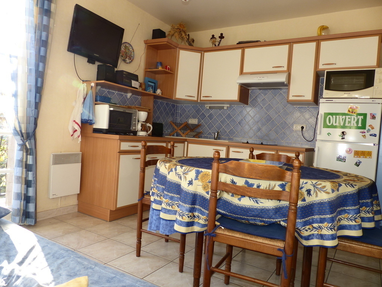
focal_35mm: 25
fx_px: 276
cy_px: 144
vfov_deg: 54.9
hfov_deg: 69.4
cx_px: 191
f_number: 2.8
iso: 100
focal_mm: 4.5
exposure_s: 1/60
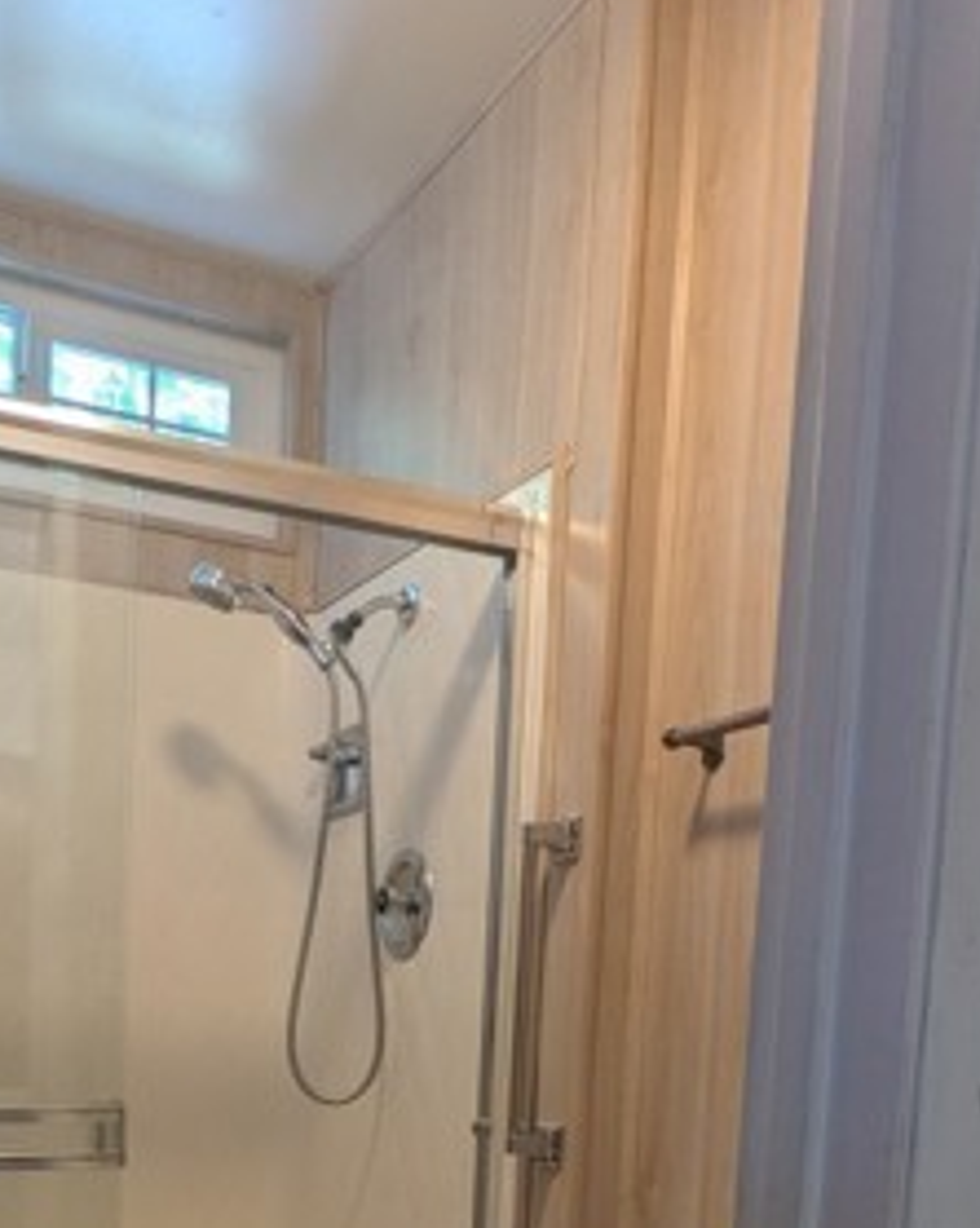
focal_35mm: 36
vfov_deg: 44.8
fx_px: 1307
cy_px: 1148
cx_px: 340
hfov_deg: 40.7
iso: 119
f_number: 2.2
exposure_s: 1/30
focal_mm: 2.35
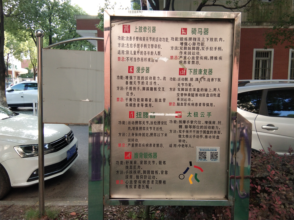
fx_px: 263
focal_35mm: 31
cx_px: 147
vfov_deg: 45.4
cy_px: 110
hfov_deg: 58.4
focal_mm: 3.69
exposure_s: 1/100
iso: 80
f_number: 2.2
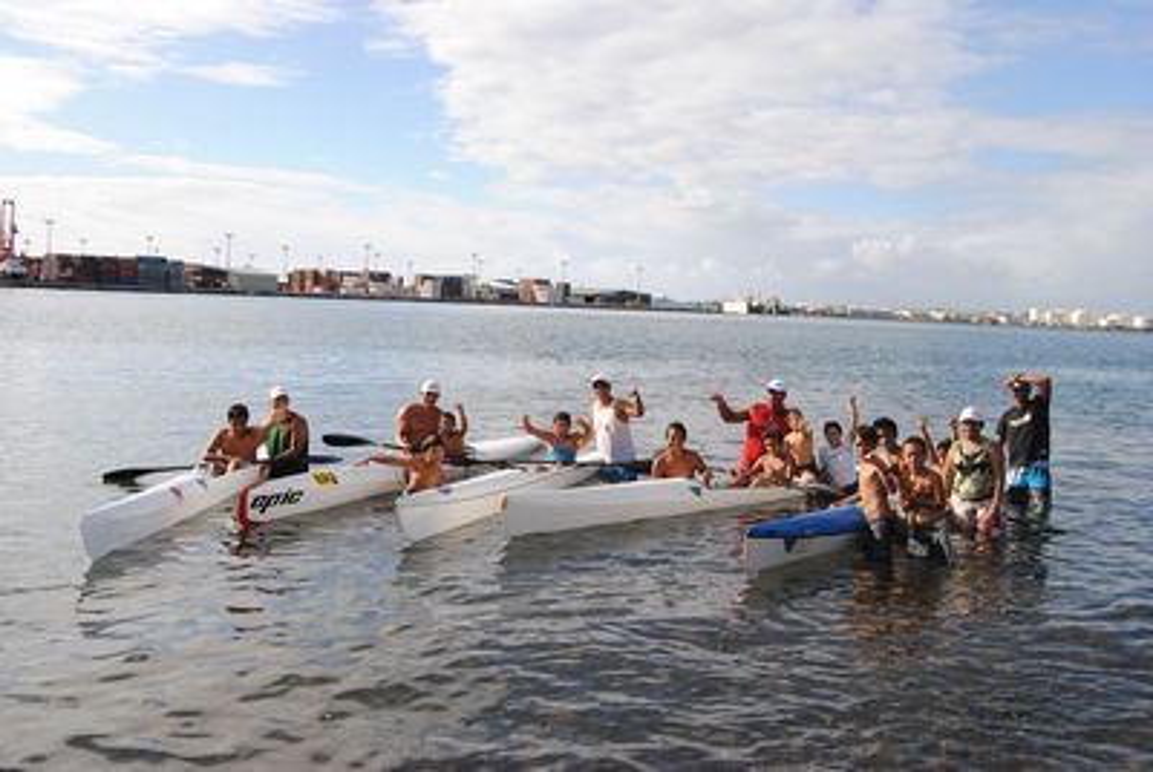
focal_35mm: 36
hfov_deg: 53.1
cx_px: 576
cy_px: 386
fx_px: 1155
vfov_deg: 37.0
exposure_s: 1/250
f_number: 8
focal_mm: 24
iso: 100
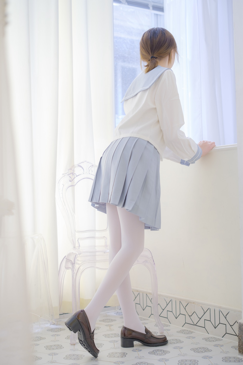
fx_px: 506
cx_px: 122
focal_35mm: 50
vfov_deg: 39.6
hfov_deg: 27.0
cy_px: 182
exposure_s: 1/60
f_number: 2
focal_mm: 33
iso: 160
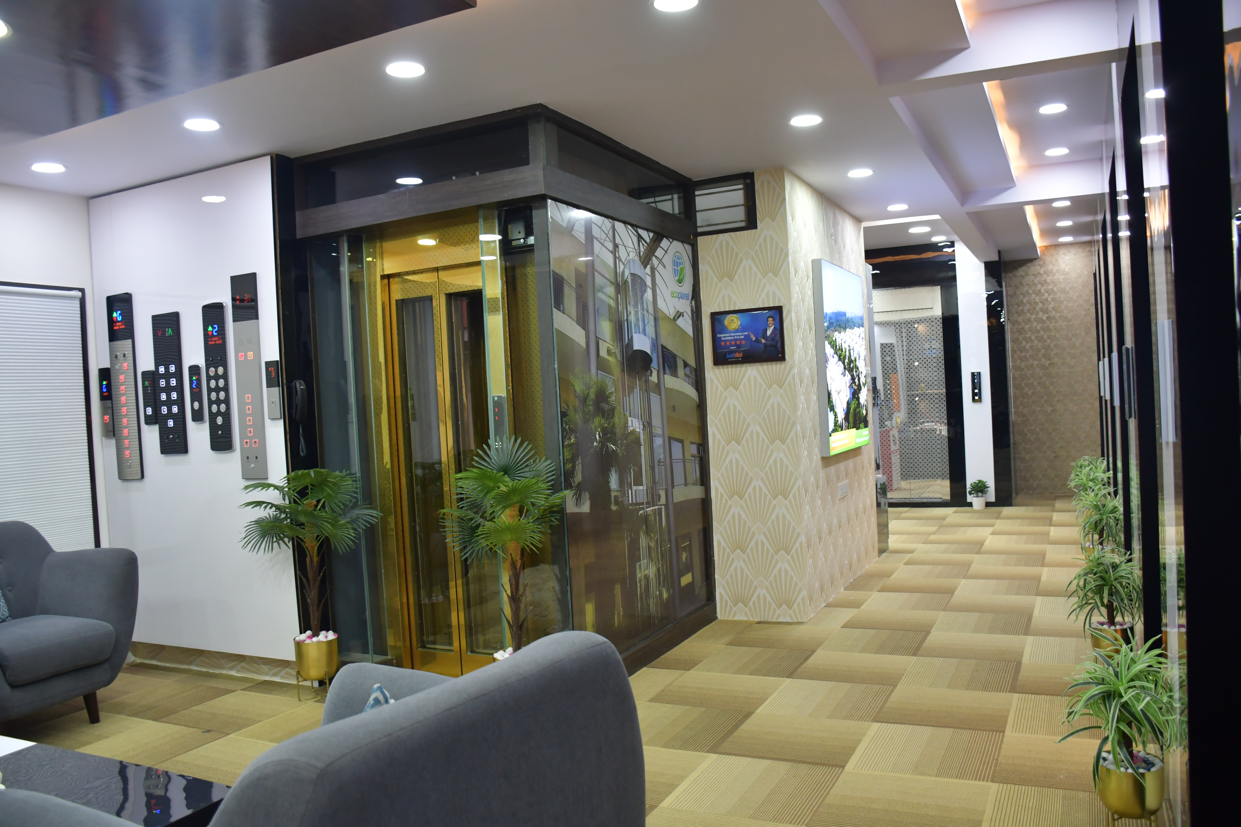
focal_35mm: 27
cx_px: 620
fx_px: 931
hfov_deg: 67.4
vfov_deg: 47.9
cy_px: 414
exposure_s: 1/125
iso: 1000
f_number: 3.5
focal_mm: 18
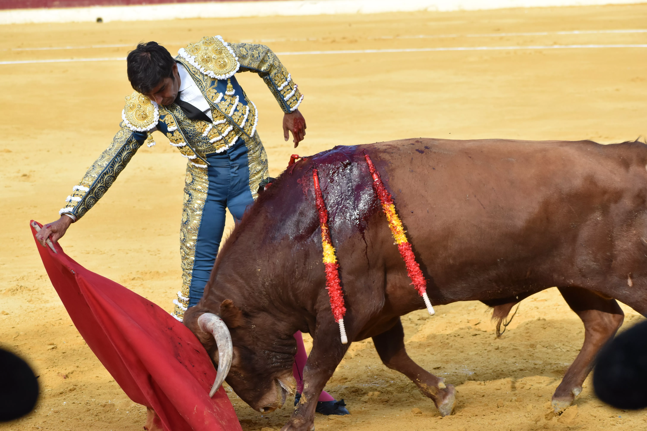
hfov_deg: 13.4
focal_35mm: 153
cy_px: 216
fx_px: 2750
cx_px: 324
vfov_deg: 9.0
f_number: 8
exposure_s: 1/1000
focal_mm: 102
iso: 800
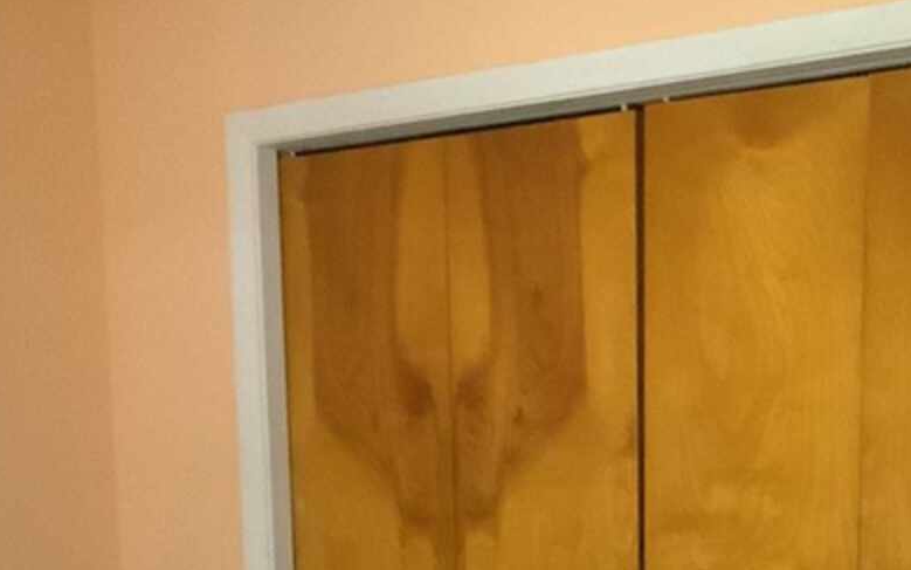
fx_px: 1788
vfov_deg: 16.7
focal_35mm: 72
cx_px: 679
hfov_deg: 28.2
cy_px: 804
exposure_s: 1/24
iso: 640
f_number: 2.4
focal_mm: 3.3
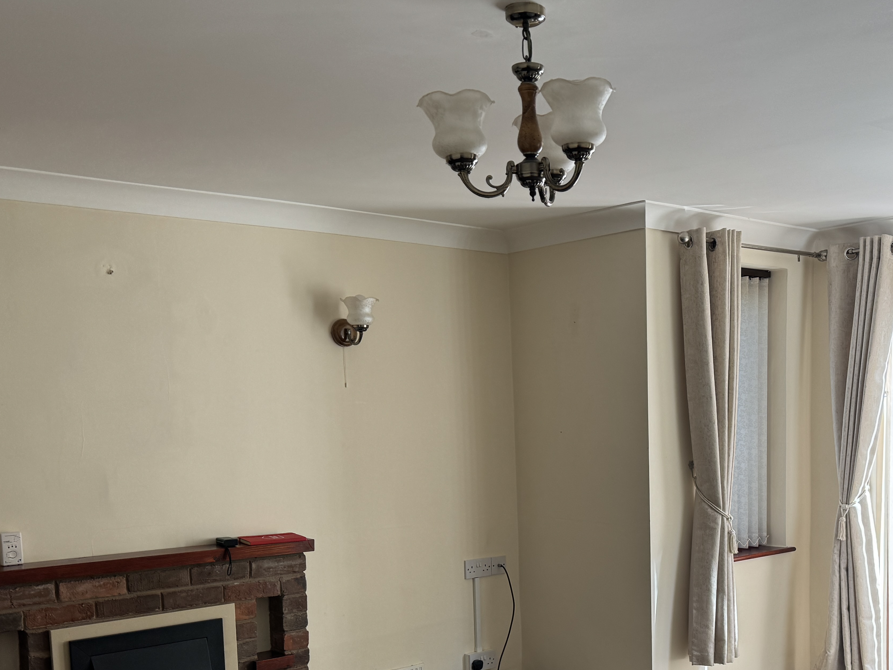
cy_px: 519
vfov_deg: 34.2
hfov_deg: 44.7
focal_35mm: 41
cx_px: 632
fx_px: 1058
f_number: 1.78
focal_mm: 6.76
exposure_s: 1/185
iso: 64
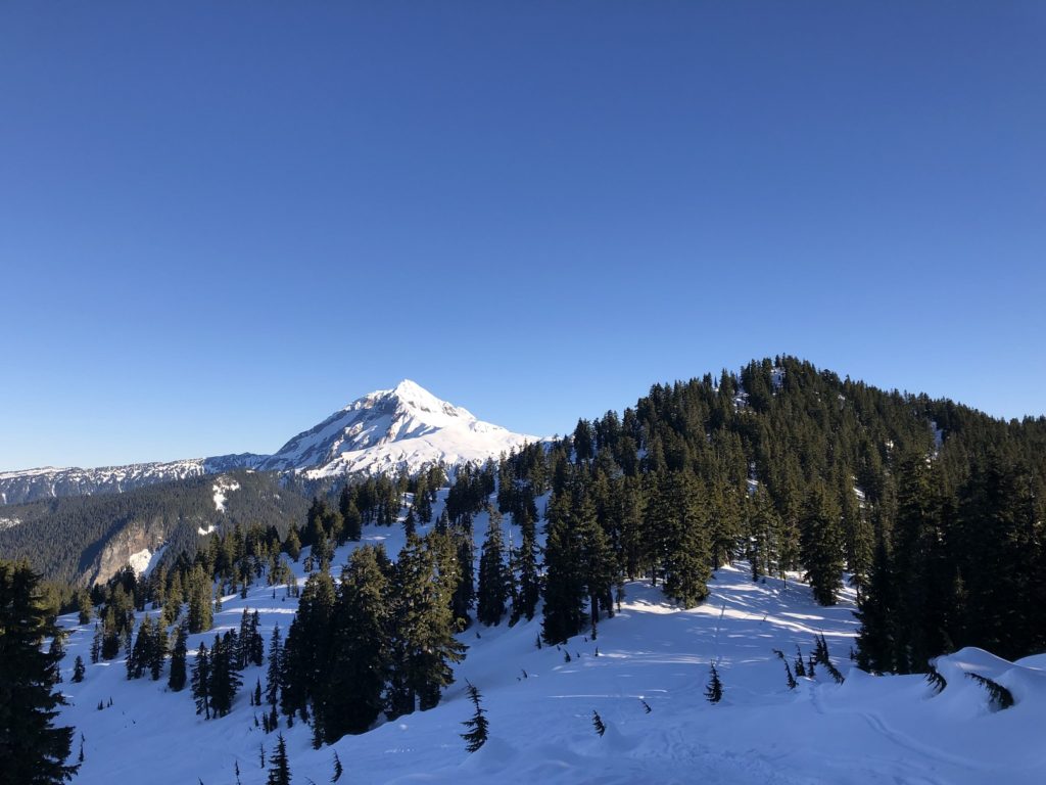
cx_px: 523
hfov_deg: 63.4
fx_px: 846
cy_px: 392
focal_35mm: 28
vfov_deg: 49.7
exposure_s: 1/1715
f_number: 1.8
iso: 20
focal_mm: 3.99
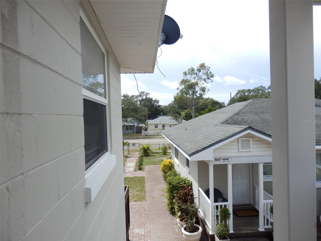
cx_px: 160
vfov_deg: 54.9
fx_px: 232
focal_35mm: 25
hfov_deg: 69.4
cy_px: 120
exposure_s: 1/800
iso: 80
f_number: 3
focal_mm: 4.5
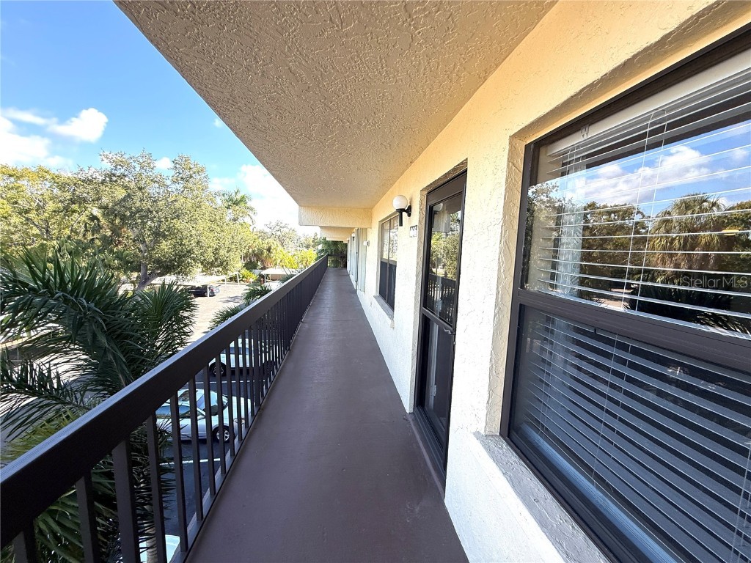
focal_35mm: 14
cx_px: 376
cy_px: 282
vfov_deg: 85.7
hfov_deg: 102.1
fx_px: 304
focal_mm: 2.22
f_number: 2.2
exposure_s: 1/395
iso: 64
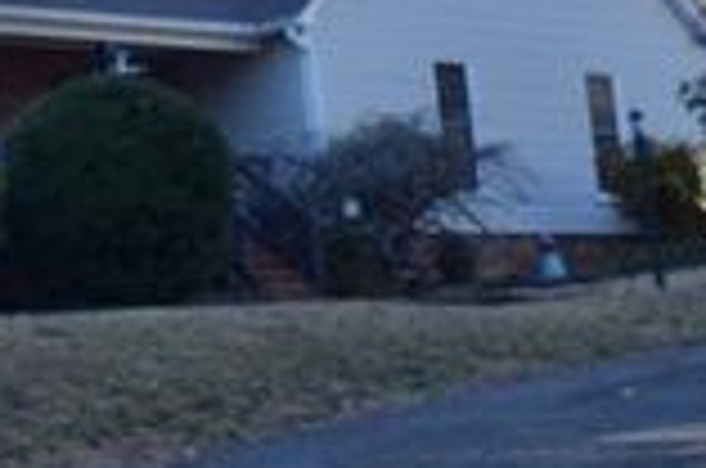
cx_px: -229
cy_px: 16
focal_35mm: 101
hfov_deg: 18.8
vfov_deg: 13.4
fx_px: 1969
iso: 400
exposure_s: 1/160
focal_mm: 21
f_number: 8
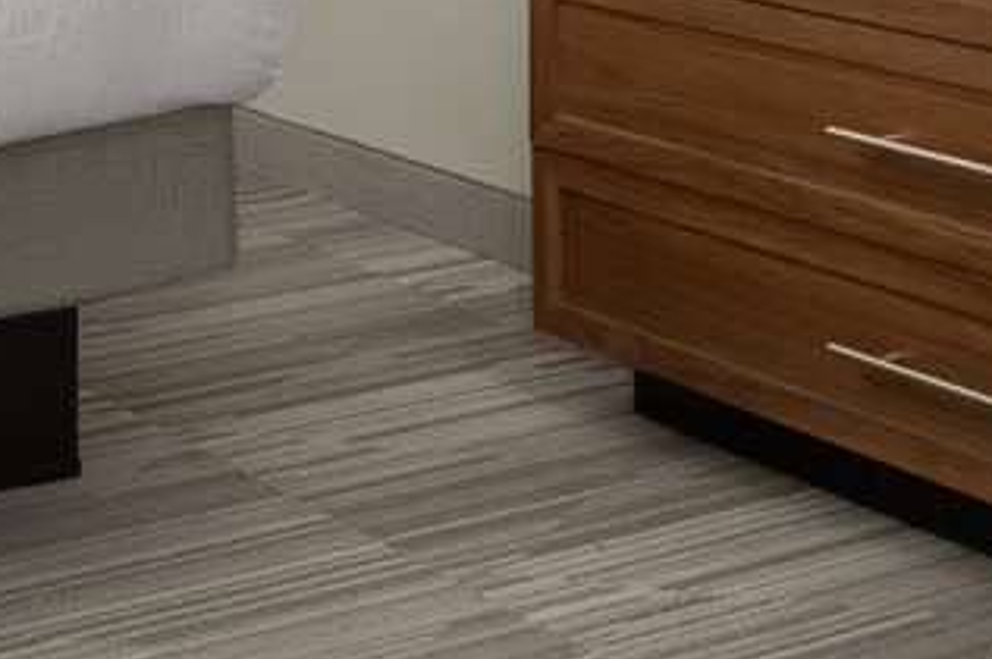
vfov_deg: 13.7
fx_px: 2588
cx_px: -523
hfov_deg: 18.9
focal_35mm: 94
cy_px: -301
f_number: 11
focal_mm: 29
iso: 400
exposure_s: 1/200
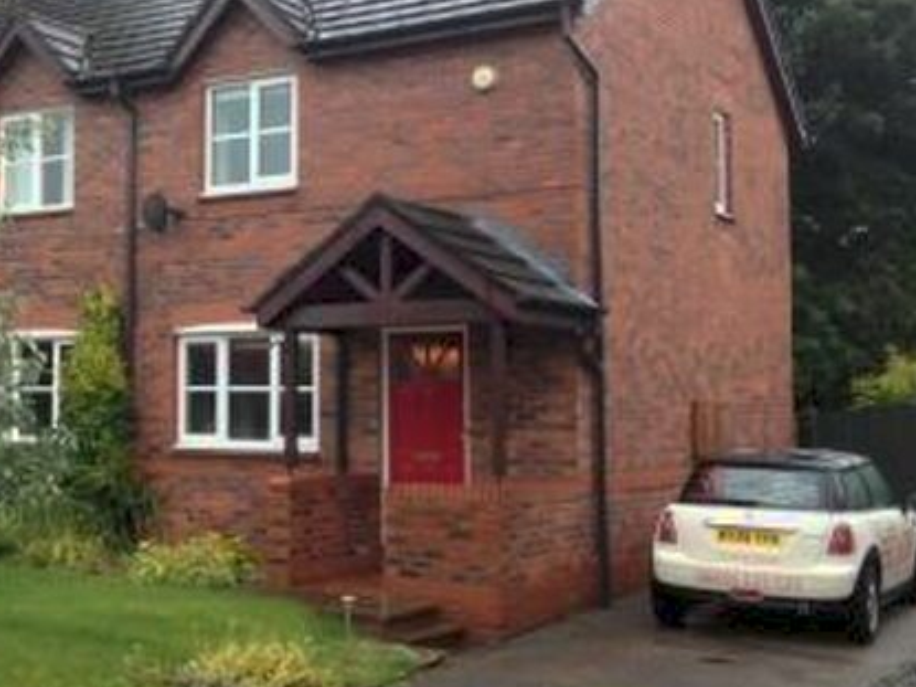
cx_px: 212
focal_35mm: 59
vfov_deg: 24.8
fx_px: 1561
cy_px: 310
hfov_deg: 32.0
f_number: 2.4
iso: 80
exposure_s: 1/40
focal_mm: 4.28
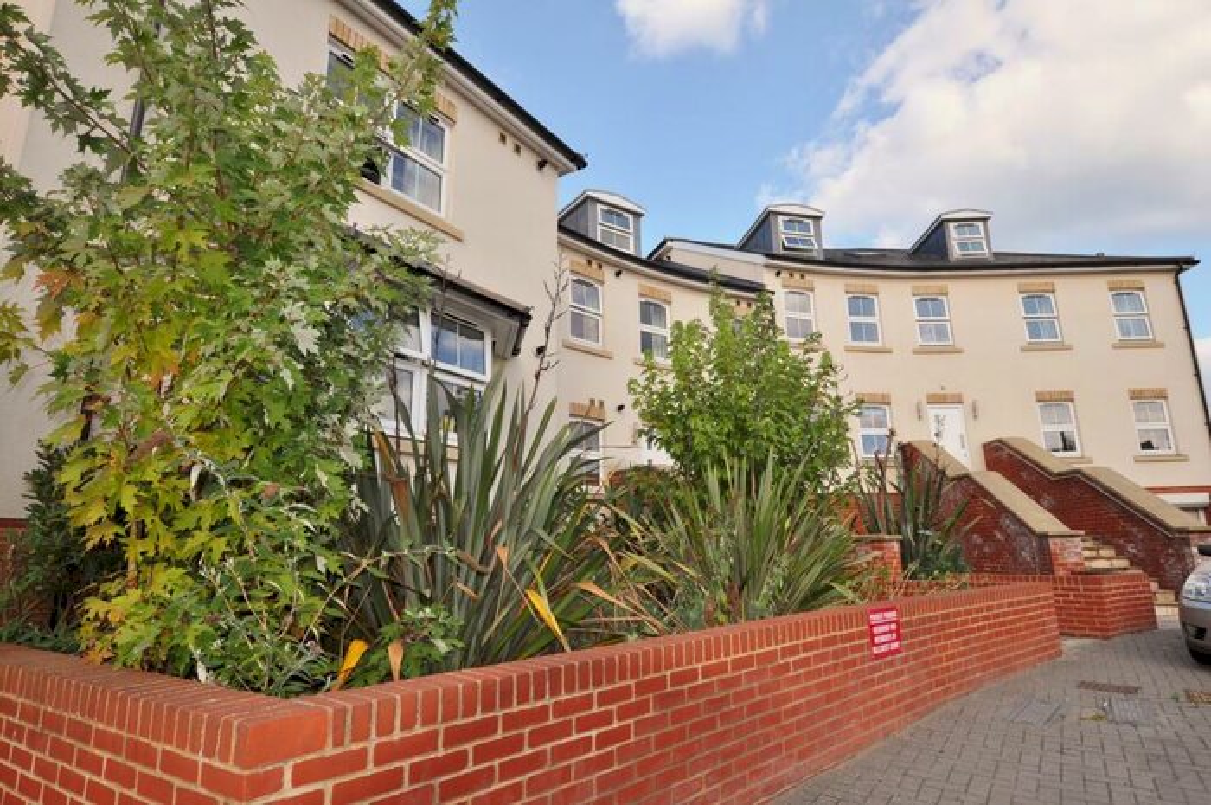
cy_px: 402
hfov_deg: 85.5
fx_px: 655
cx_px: 606
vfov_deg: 63.1
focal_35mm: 20
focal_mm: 13
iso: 200
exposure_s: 1/200
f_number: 9
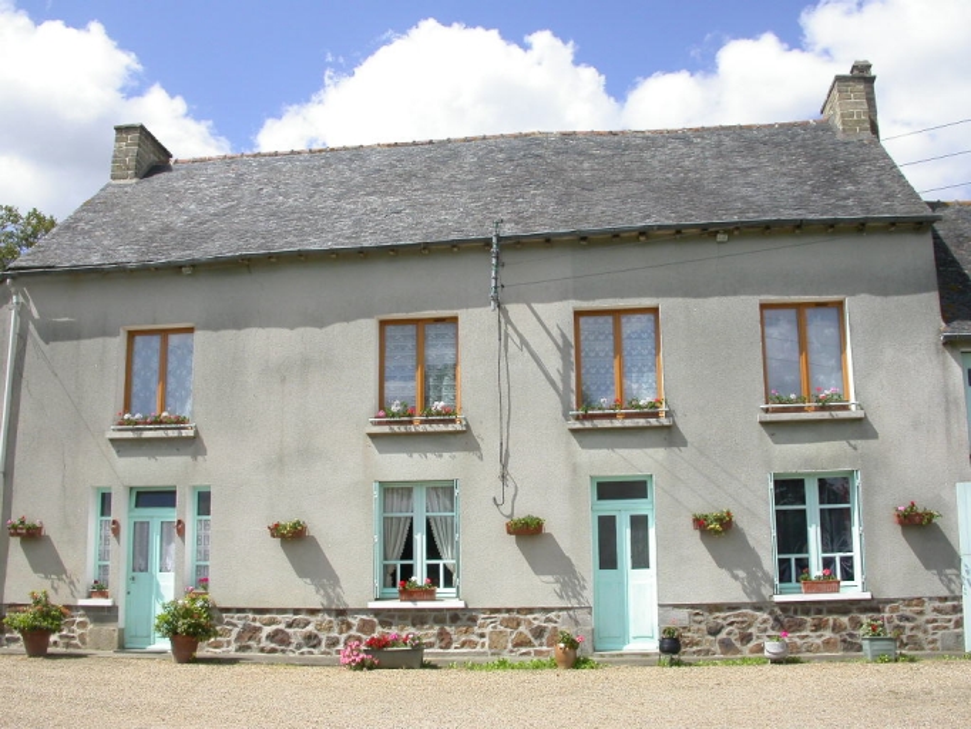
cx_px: 486
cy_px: 364
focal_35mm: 38
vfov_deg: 37.7
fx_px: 1066
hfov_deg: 49.0
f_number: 7.5
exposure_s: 1/320
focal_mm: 7.85
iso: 100
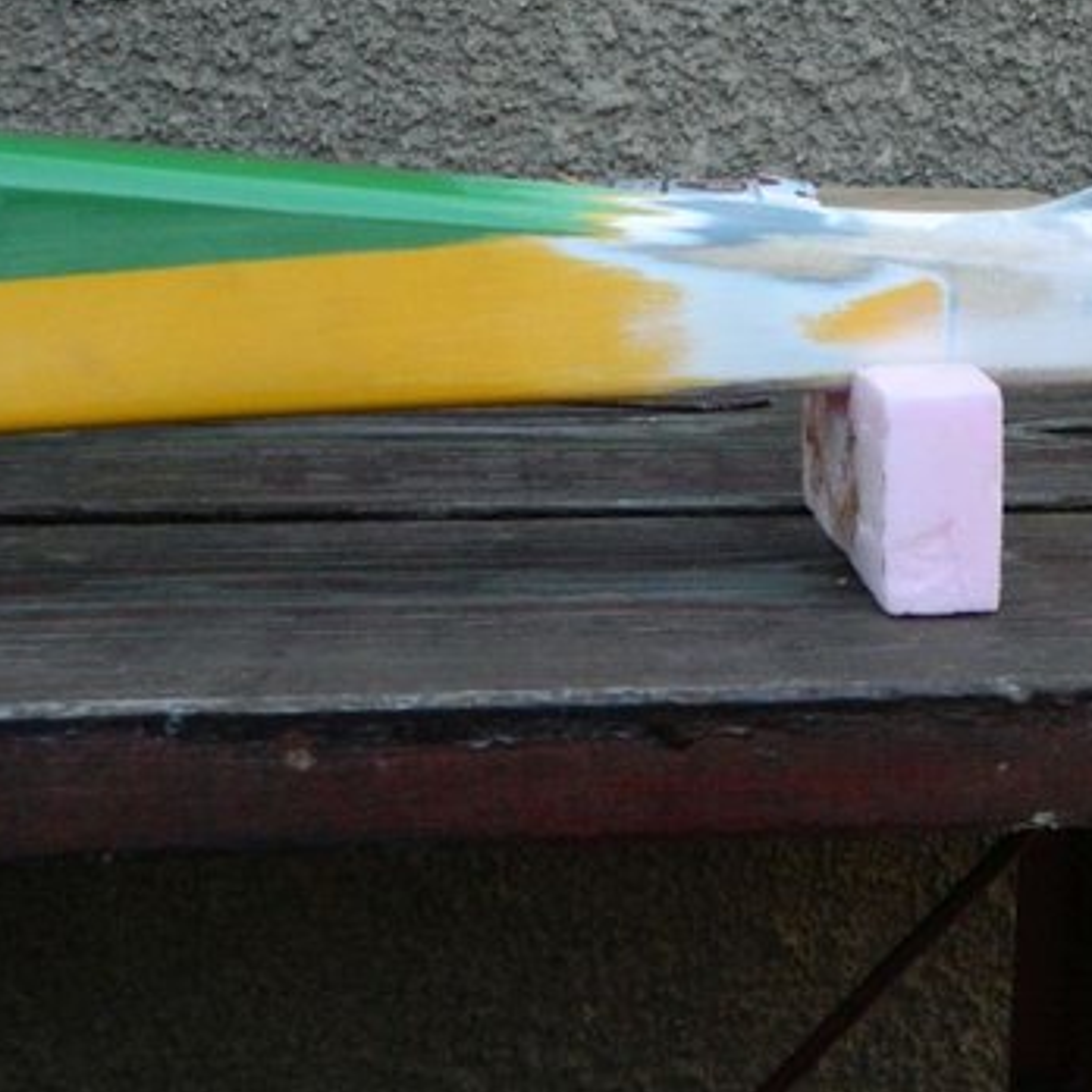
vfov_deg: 26.7
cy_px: 358
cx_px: 894
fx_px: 2284
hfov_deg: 26.3
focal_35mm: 64
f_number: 3.3
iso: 400
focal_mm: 6.2
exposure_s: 1/100
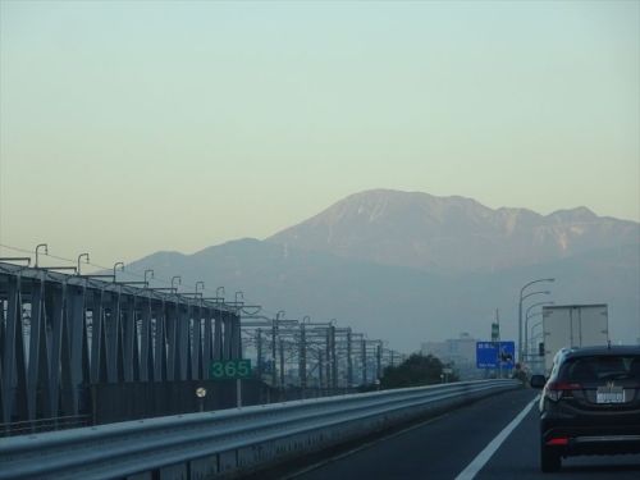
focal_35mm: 219
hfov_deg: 9.0
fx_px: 4049
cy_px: 240
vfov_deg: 6.8
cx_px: 320
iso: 250
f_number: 6.3
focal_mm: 37.35
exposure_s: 1/250
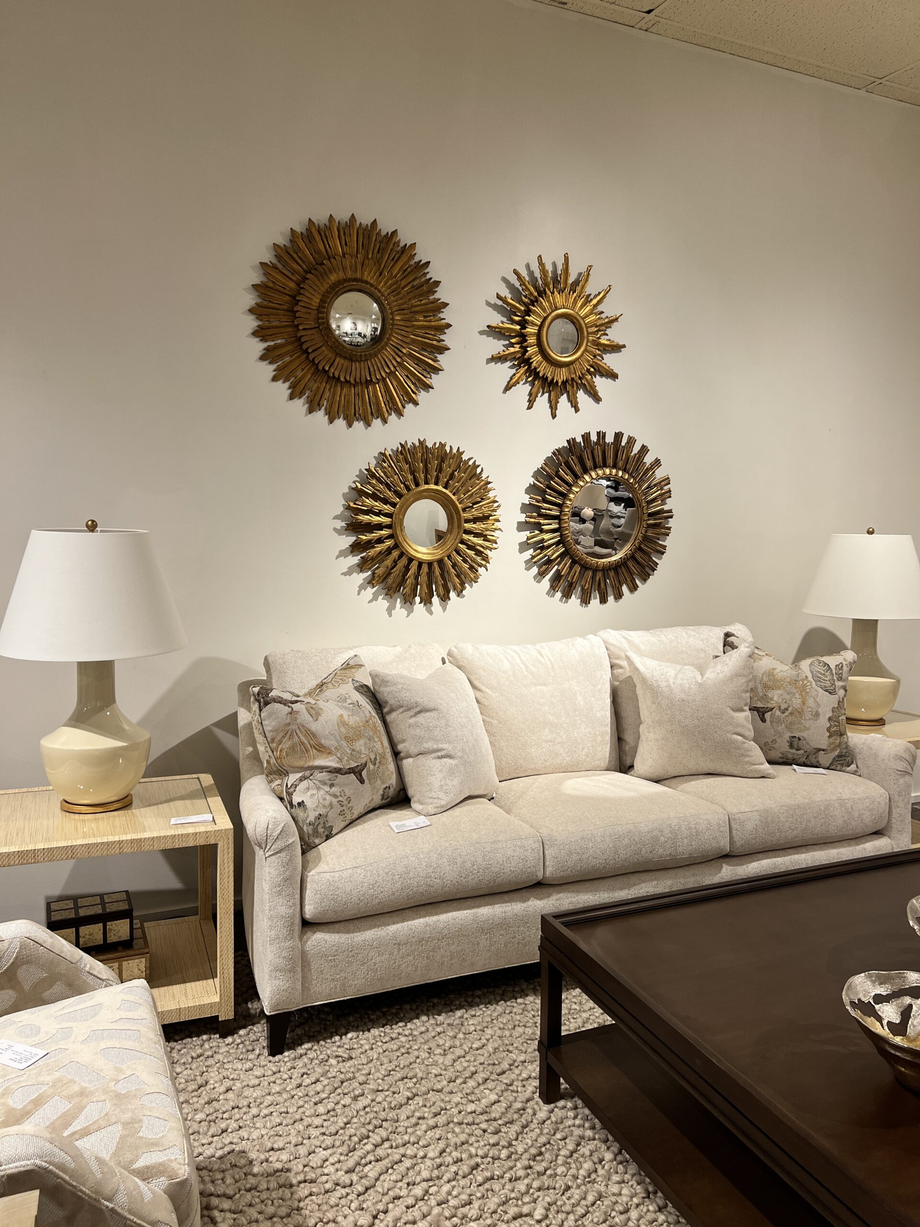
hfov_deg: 53.1
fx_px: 921
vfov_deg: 67.3
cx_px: 460
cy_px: 614
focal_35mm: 26
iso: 64
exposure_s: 1/60
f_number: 1.5
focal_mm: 5.7
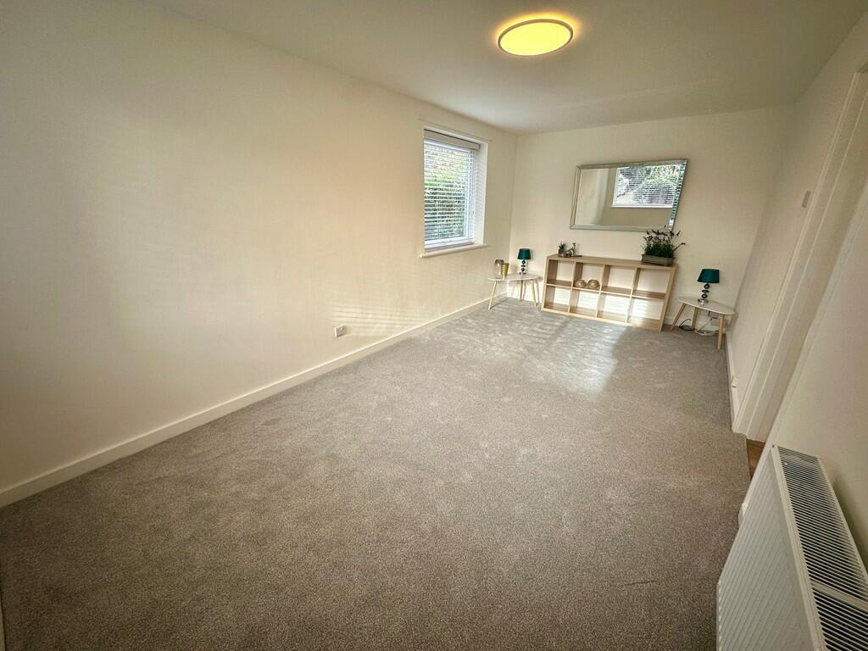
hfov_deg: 102.1
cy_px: 326
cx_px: 434
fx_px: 351
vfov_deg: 85.7
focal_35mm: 14
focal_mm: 2.22
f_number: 2.2
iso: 100
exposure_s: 1/101
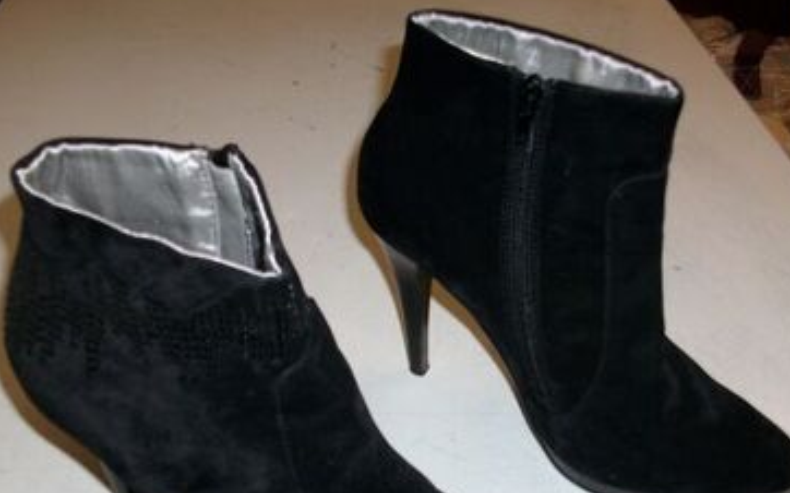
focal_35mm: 45
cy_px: 386
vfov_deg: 28.0
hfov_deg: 44.4
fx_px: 969
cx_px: 397
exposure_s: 1/40
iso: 125
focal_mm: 5.7
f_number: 2.9
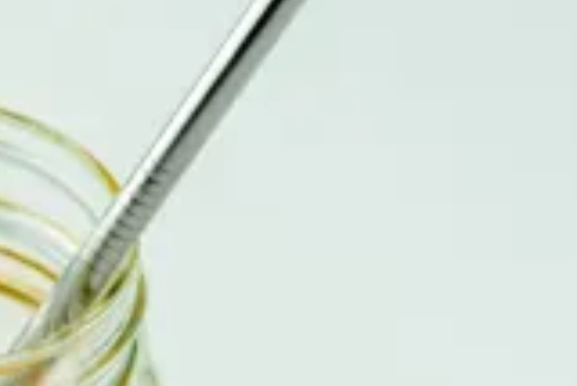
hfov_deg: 6.3
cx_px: -29
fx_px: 5262
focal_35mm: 328
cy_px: 341
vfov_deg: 4.2
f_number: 10
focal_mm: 105
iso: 100
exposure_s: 1/125
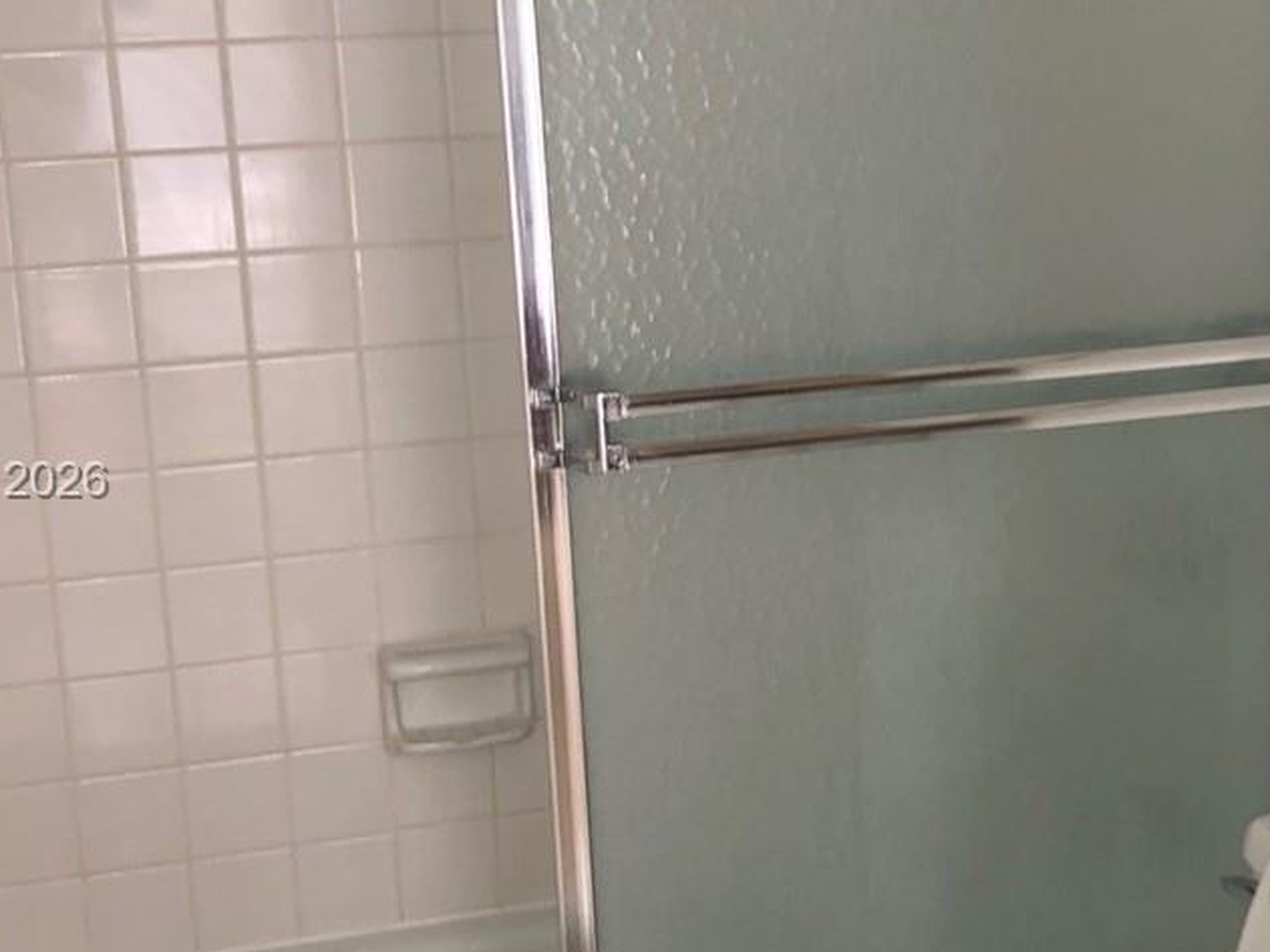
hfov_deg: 26.7
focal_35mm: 71
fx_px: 2604
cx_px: 1091
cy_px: 483
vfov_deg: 20.7
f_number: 1.8
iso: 32
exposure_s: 1/24
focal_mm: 3.99
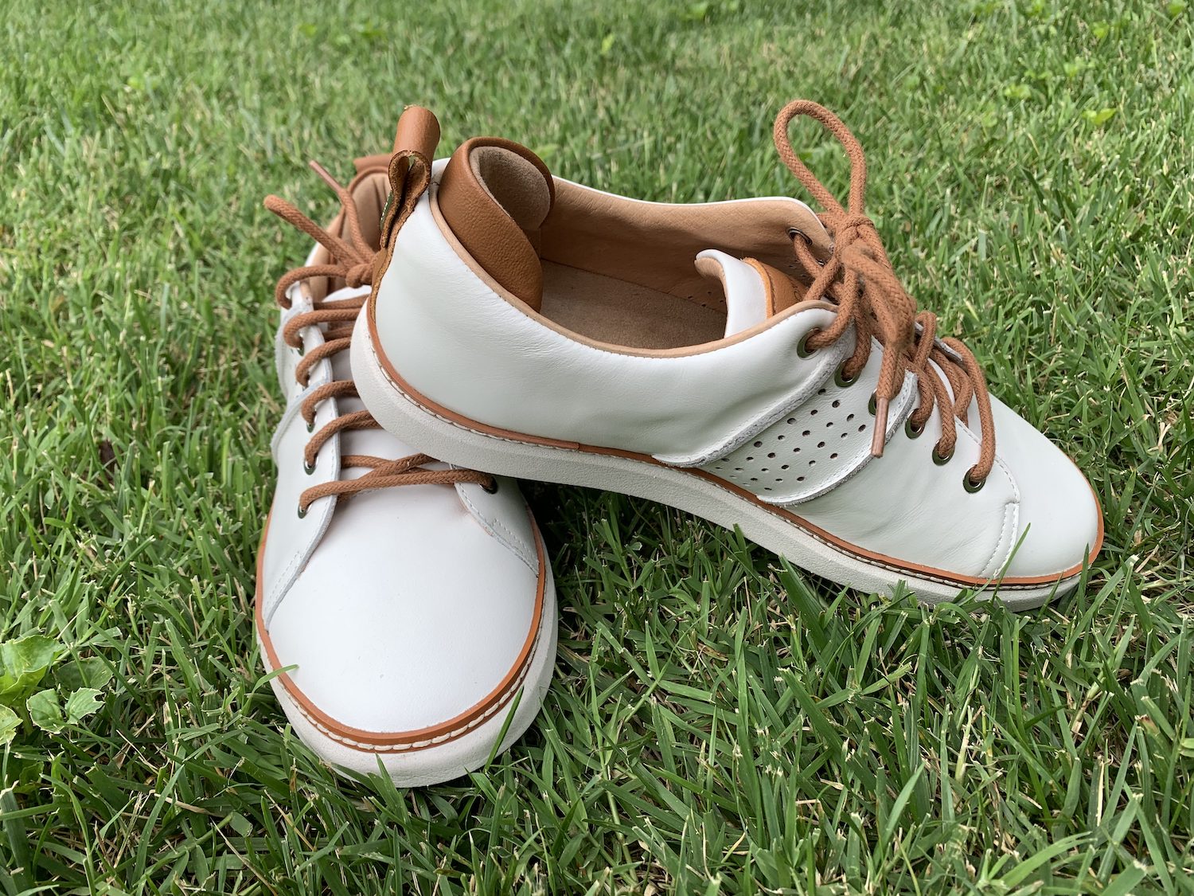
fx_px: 897
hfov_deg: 67.3
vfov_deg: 53.1
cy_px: 448
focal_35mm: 26
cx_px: 597
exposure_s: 1/343
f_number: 1.8
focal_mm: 4.25
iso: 25
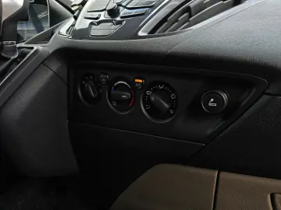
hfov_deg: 73.9
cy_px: 105
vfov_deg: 58.9
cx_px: 140
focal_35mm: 23
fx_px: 187
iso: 64
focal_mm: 6.3
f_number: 1.7
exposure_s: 1/180
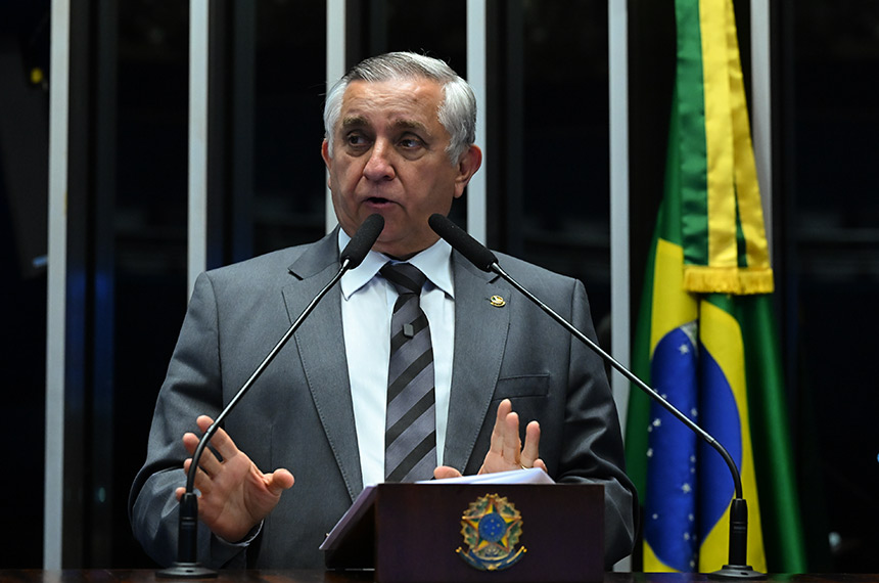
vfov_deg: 13.5
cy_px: 292
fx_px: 2461
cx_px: 440
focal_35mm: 101
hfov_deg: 20.2
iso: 5000
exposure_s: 1/125
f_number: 5
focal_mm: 101
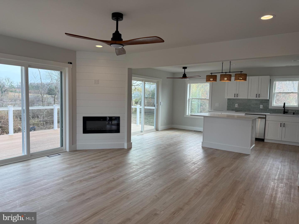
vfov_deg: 56.8
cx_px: 150
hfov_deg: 71.6
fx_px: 207
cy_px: 112
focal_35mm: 24
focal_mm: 6.76
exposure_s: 1/622
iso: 100
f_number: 1.78
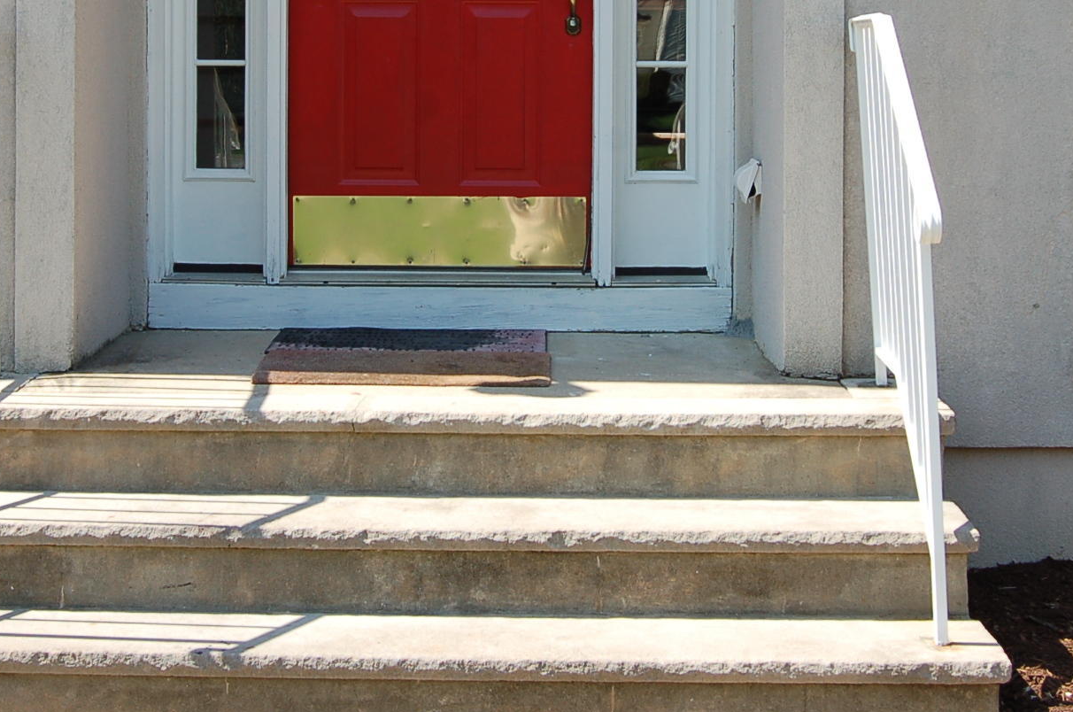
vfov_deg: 19.9
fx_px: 1994
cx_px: 504
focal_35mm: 67
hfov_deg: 30.1
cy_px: 96
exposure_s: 1/250
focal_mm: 24
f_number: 8
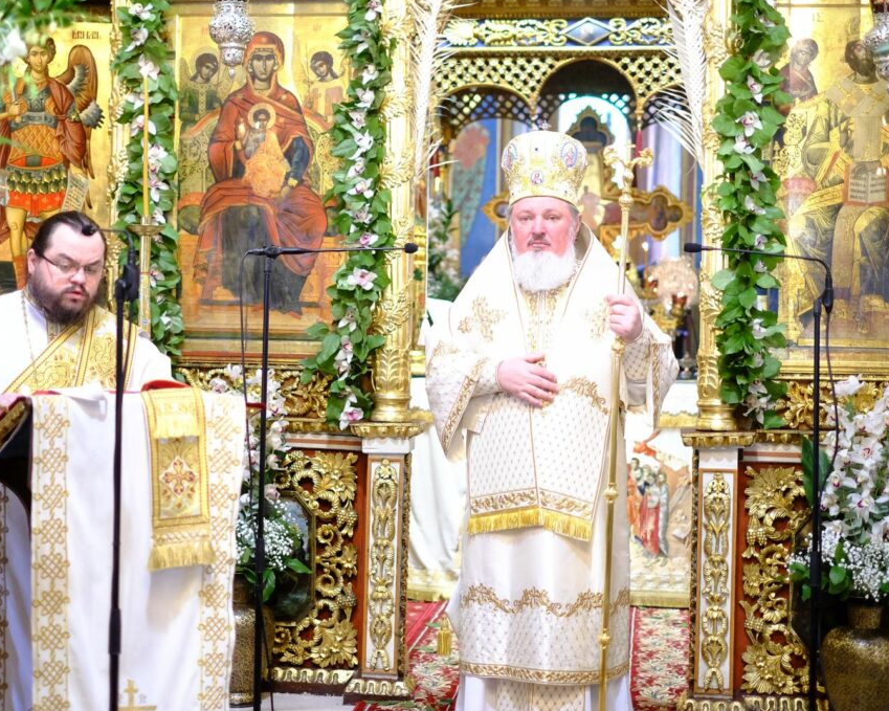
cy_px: 354
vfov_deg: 25.4
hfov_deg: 31.4
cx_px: 375
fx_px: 1578
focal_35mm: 60
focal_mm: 35
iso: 2000
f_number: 1.4
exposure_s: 1/125
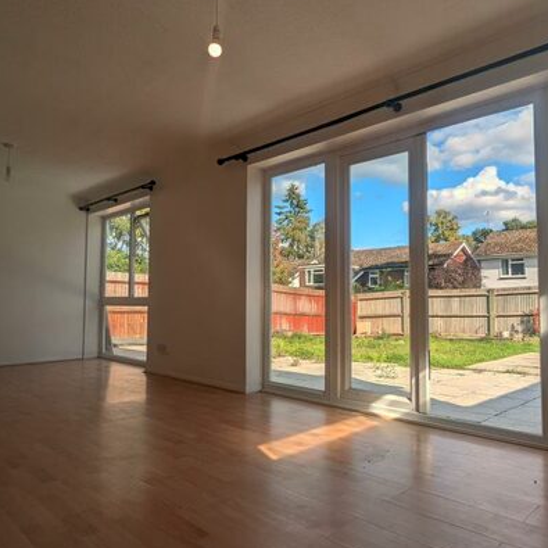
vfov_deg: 62.9
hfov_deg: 62.8
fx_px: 448
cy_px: 275
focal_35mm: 25
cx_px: 303
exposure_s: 1/1453
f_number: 2.2
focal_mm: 2.35
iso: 51
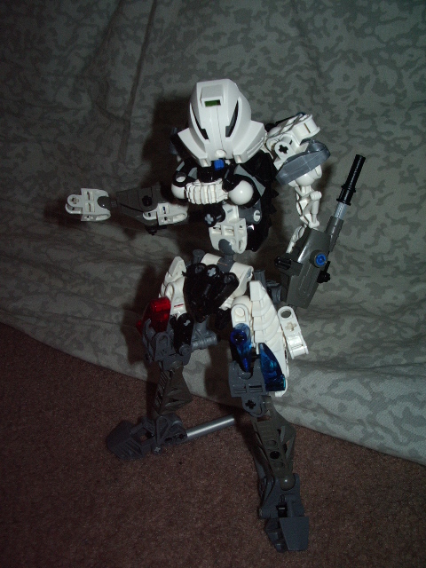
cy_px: 284
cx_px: 213
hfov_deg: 40.7
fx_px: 574
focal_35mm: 35
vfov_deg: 52.6
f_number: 4.3
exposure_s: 1/40
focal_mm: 5.8
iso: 100
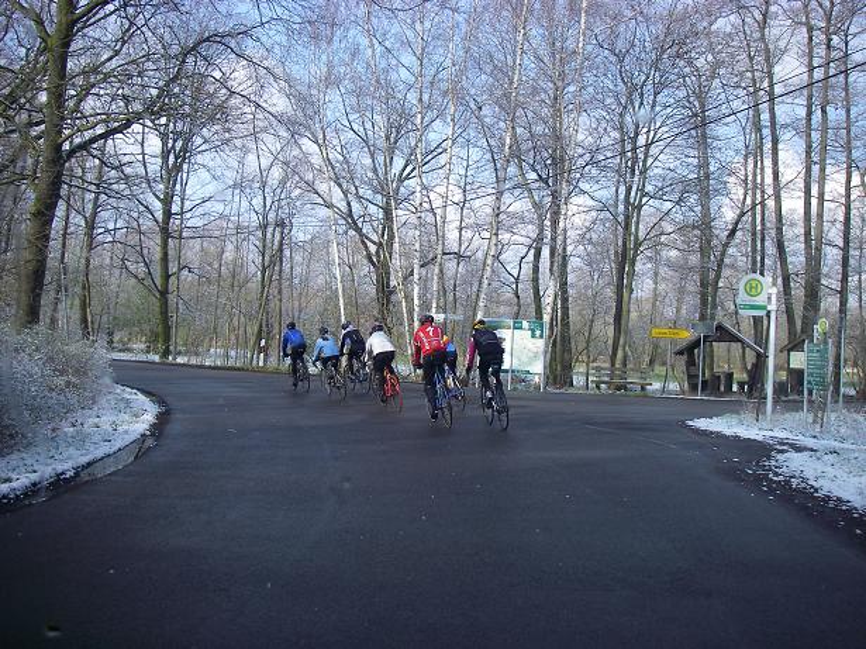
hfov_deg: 49.0
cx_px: 433
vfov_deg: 37.7
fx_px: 950
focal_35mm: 38
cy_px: 324
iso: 64
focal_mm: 6.3
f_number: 3.3
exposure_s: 1/250
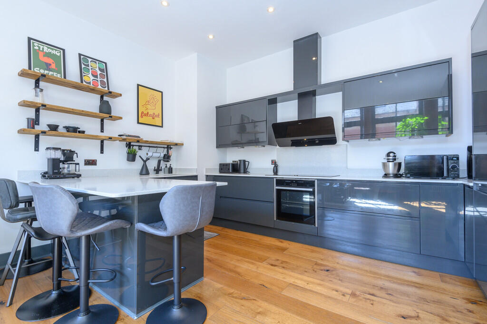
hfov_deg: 96.8
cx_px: 244
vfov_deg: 73.7
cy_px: 162
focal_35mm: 16
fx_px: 216
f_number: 8
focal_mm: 16
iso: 800
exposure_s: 1/20
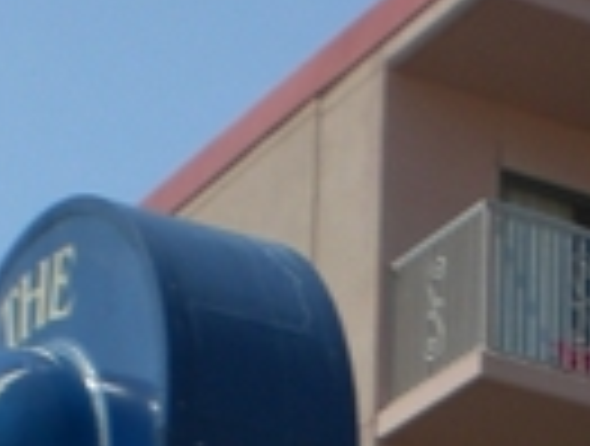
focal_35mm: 185
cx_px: 712
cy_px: 1045
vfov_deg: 7.6
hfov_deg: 10.5
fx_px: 3162
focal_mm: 6.3
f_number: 4.4
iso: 50
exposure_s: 1/800
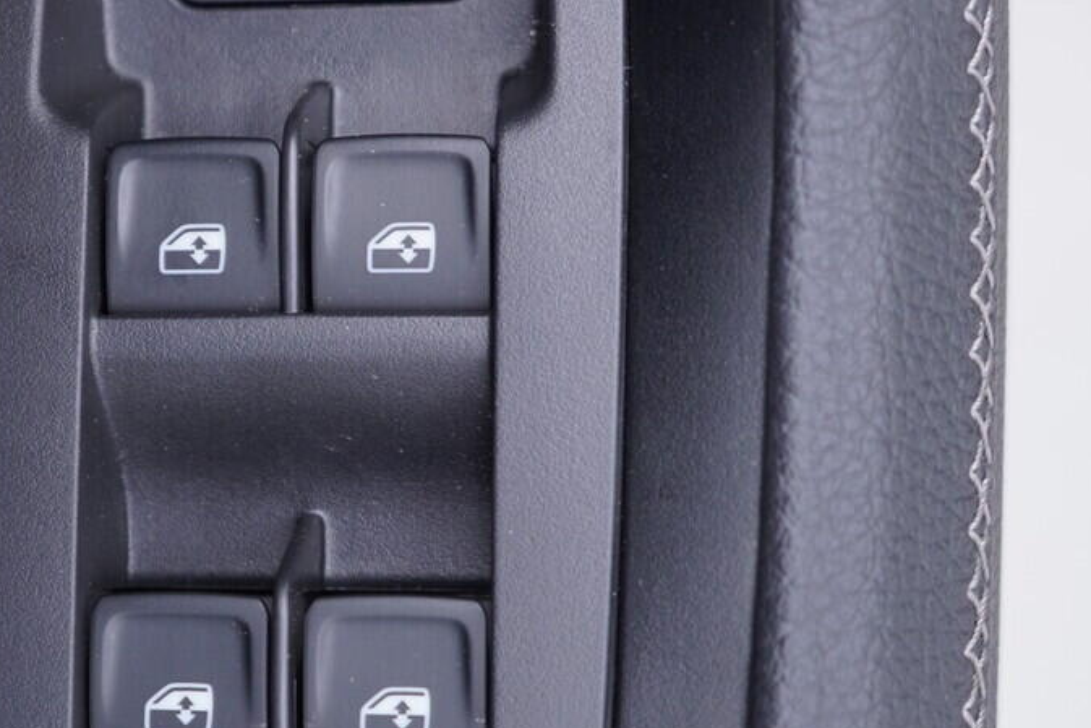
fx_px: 2334
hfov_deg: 26.1
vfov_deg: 17.7
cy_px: 323
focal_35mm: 77
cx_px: 349
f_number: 2.8
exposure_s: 1/40
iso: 200
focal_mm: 24
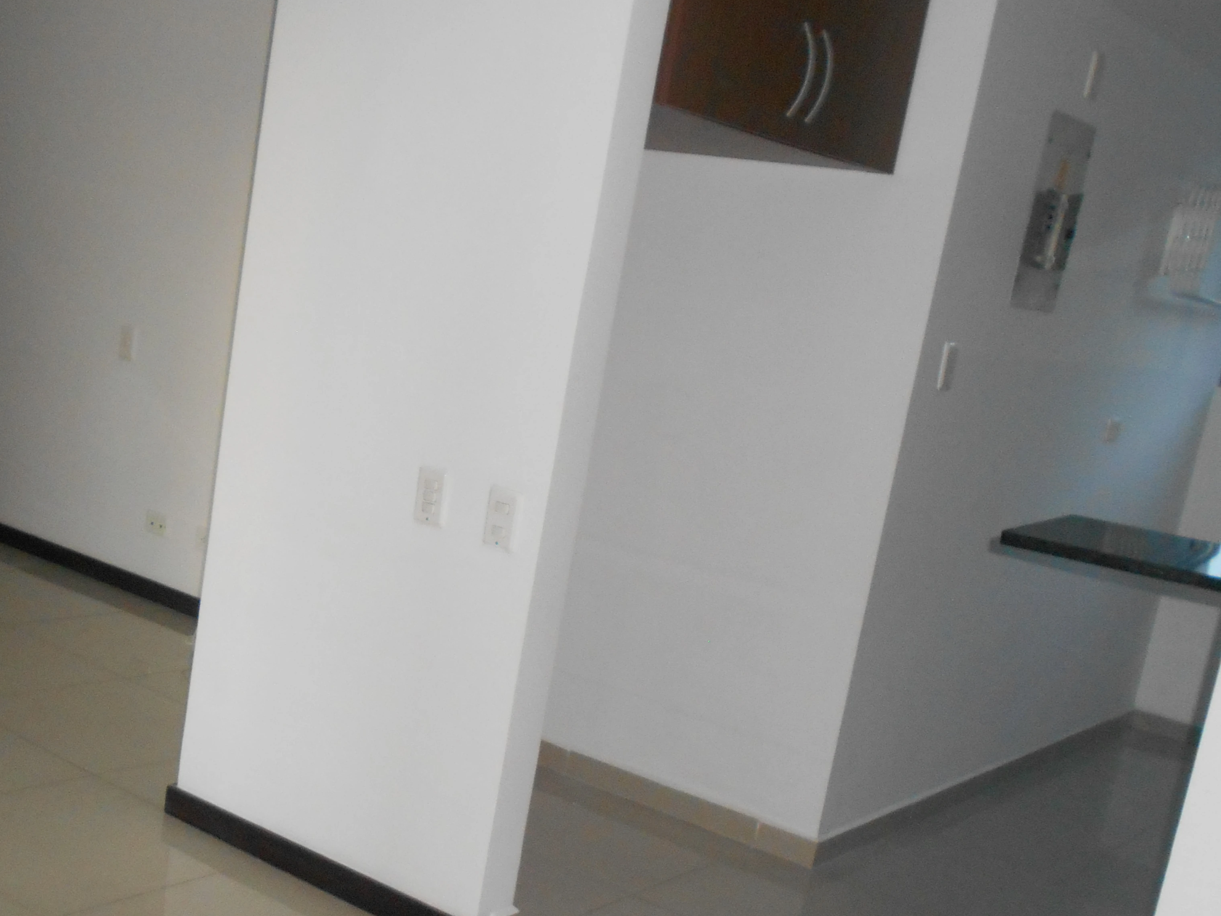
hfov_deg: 42.3
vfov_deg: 32.7
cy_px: 577
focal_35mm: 44
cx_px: 402
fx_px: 1552
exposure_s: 1/25
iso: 320
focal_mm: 4.6
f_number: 3.2
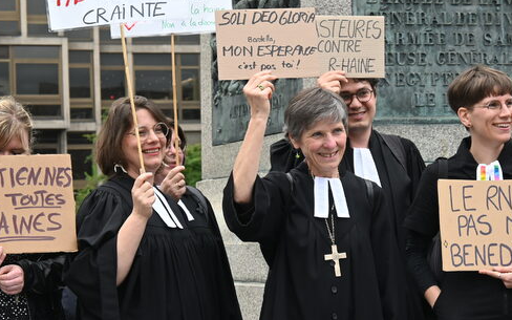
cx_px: 248
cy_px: 153
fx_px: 1507
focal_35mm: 108
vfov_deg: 12.1
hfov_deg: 19.3
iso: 280
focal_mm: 50
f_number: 6.3
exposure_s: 1/250
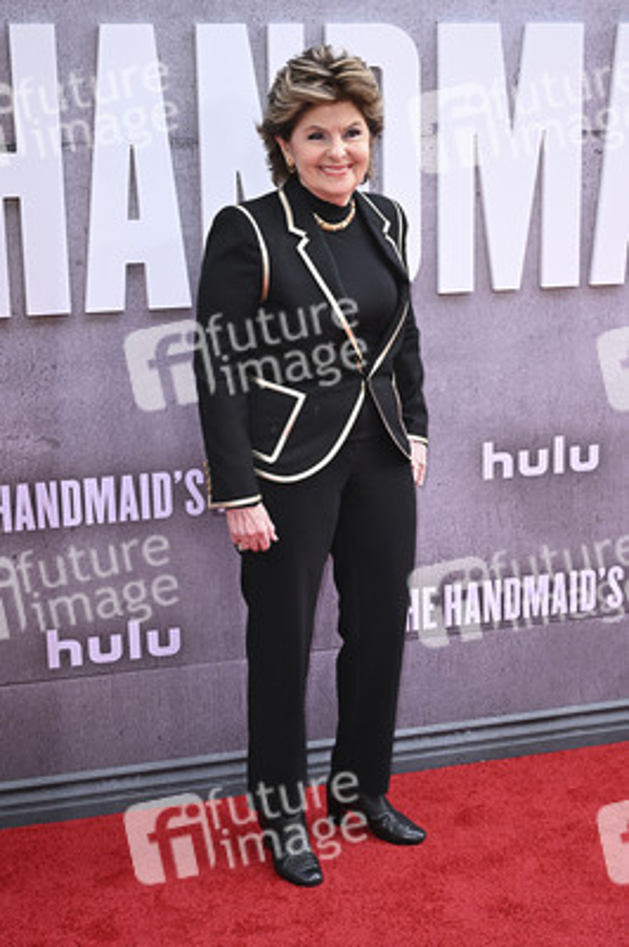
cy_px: 474
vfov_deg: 35.1
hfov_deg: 23.7
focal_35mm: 57
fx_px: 1496
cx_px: 314
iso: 500
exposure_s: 1/250
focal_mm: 57
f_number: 5.6
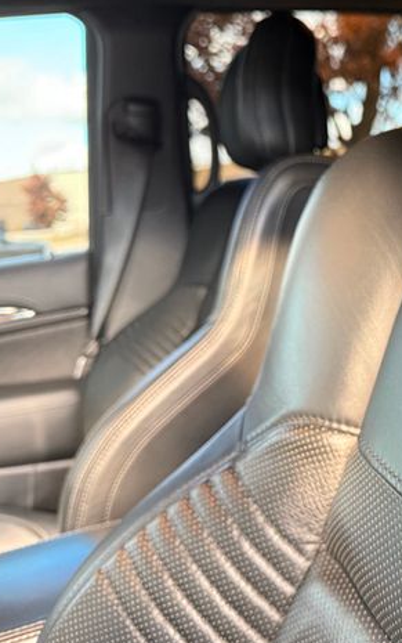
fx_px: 613
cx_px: 420
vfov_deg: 55.3
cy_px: 329
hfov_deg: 32.7
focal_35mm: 35
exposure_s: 1/60
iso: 400
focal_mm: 6.76
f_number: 1.78
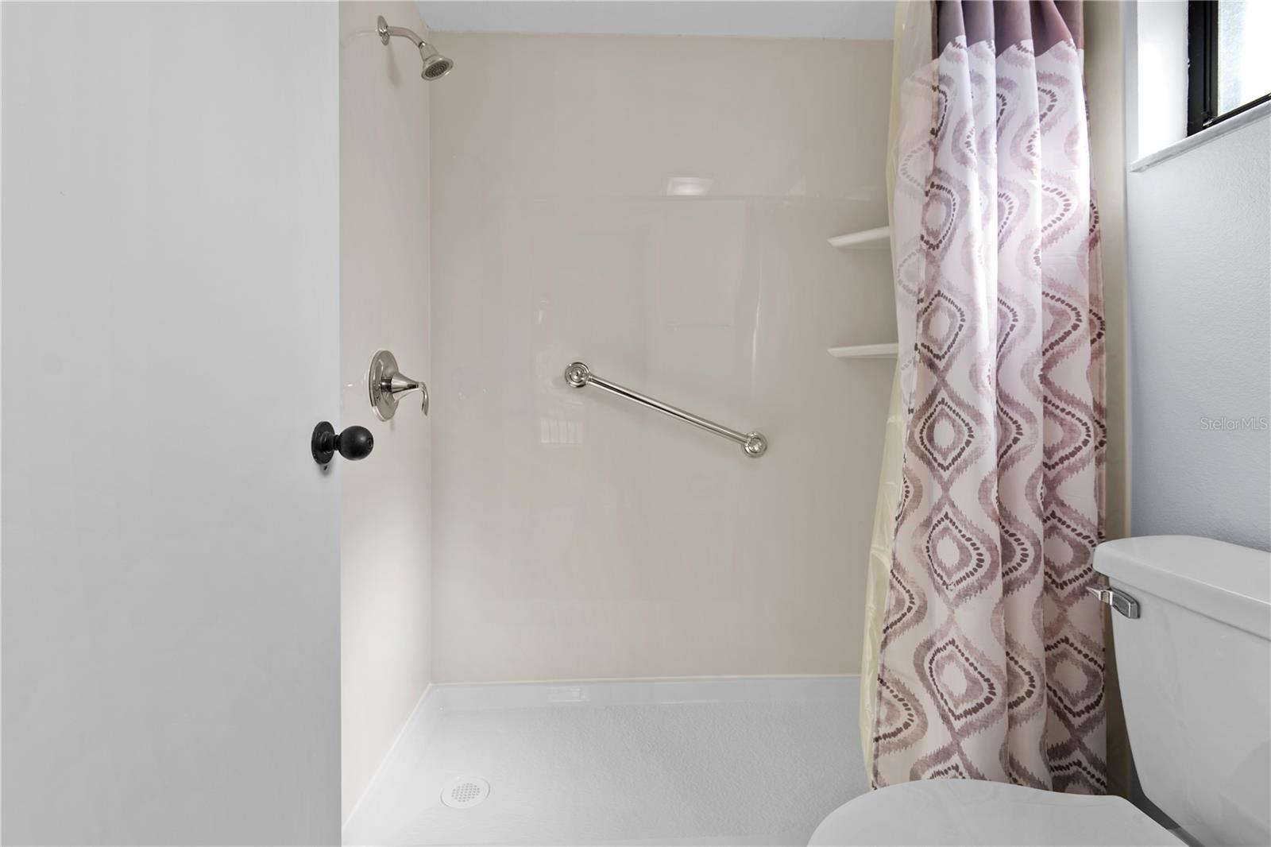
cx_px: 636
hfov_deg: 100.4
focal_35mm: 15
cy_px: 424
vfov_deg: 77.3
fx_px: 529
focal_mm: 10
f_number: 7.1
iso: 100
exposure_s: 1/8
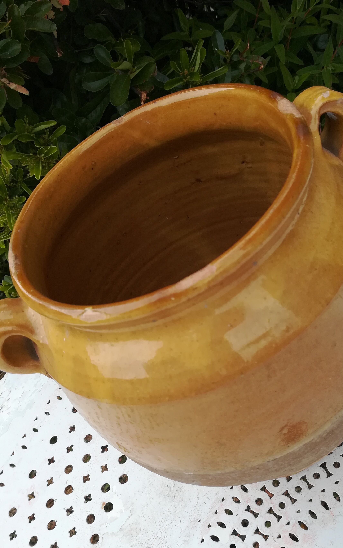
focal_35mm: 32
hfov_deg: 39.4
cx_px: 170
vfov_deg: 59.5
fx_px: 479
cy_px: 302
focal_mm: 3.83
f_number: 2.2
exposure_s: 1/311
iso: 50
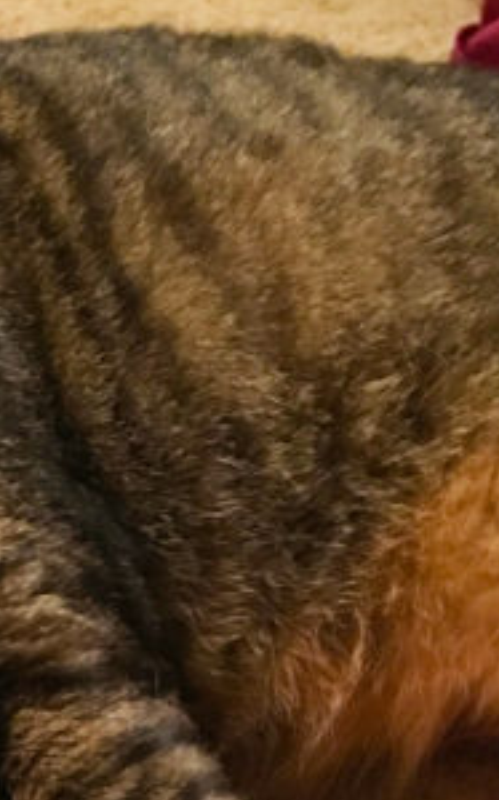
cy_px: 1056
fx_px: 2289
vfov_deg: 18.4
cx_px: -195
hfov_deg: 12.0
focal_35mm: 105
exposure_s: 1/17
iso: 200
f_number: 2.2
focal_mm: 4.15
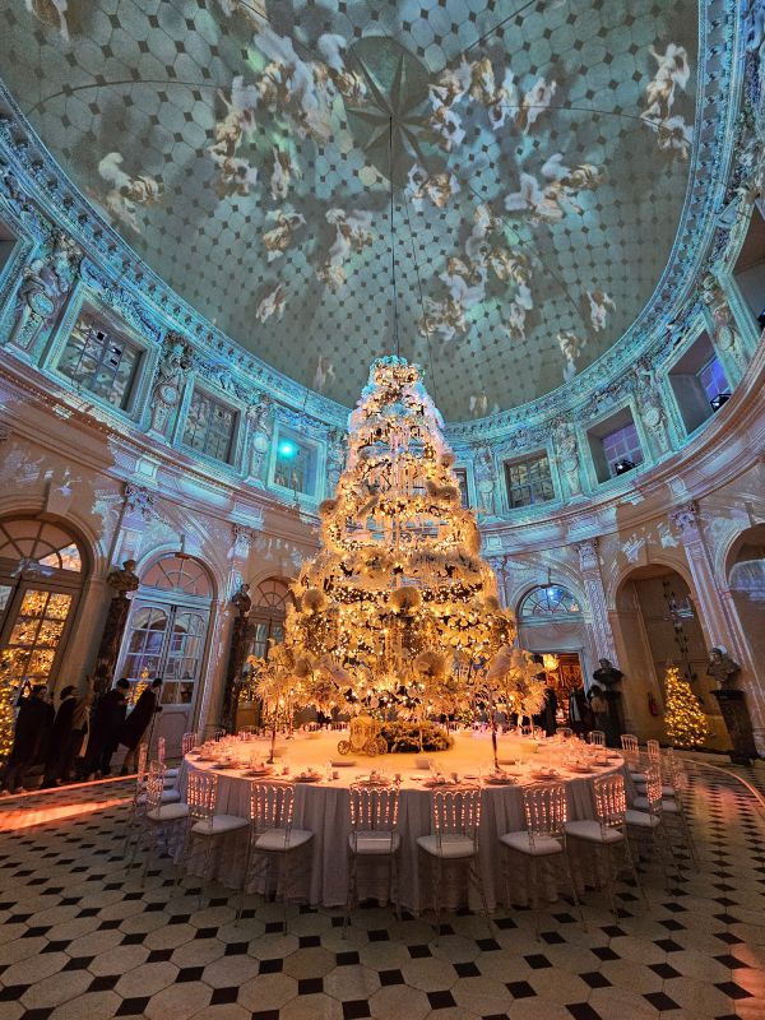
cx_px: 382
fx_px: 383
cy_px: 510
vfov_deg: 106.2
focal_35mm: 13
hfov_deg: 89.9
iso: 640
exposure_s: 1/33
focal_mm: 2.2
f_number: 2.2
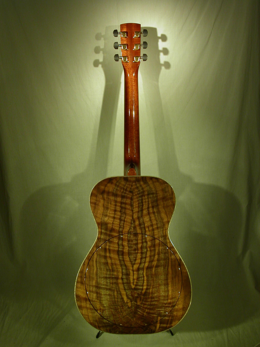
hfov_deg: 37.7
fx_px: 381
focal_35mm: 38
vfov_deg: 49.0
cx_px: 130
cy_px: 174
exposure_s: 1/90
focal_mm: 7.8
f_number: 4.5
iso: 100
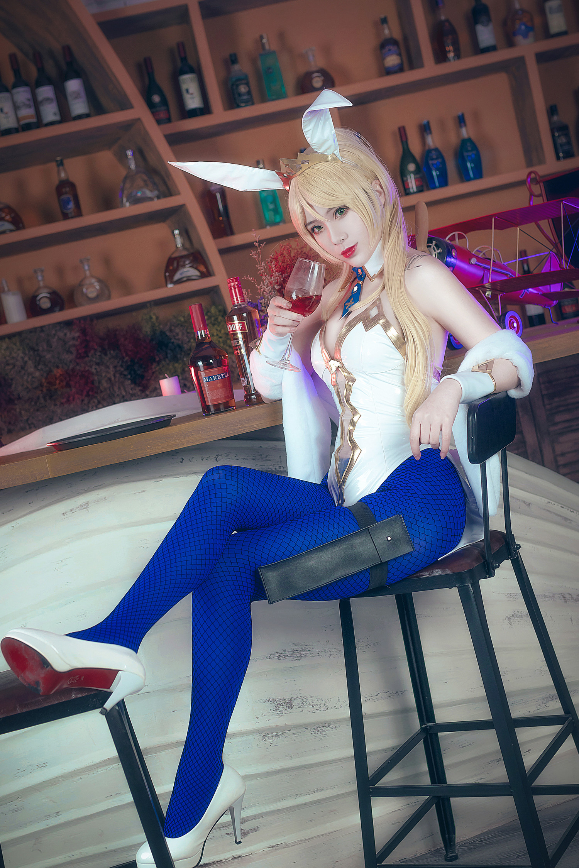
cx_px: 290
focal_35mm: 52
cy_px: 434
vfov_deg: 38.2
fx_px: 1254
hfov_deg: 26.0
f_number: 2.8
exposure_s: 1/100
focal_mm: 35
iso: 400
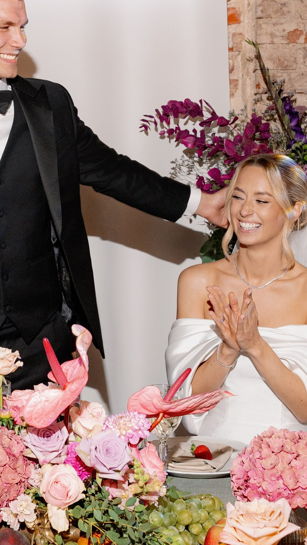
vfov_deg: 25.1
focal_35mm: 83
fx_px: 1200
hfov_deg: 14.5
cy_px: 94
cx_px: 65
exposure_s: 1/160
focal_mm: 29
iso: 400
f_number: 5.6
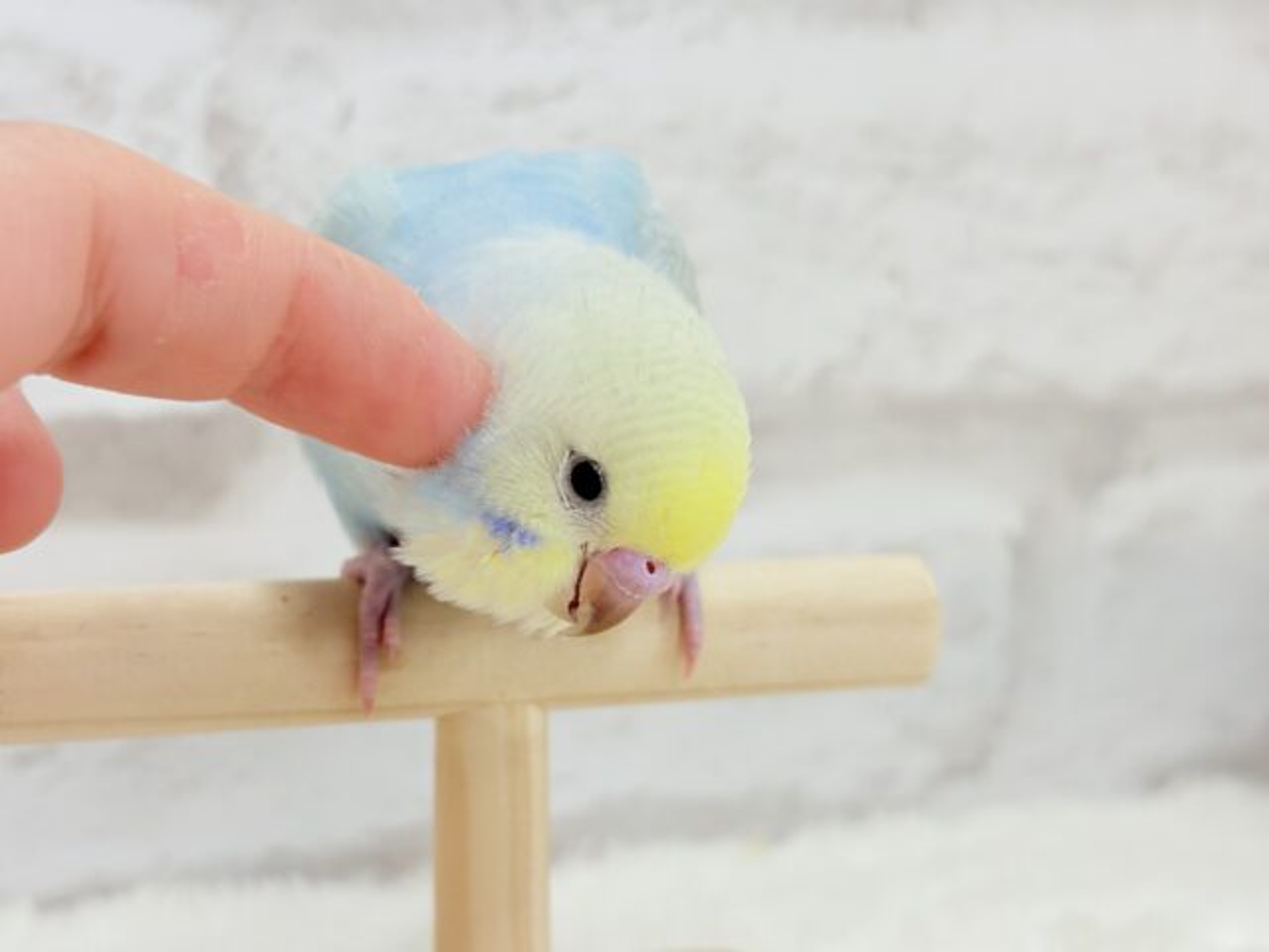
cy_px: 476
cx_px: 634
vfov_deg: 28.0
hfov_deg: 36.8
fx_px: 1906
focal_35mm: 52
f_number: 1.6
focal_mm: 5.96
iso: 80
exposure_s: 1/100
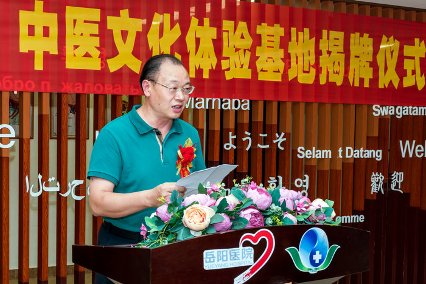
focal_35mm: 36
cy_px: 142
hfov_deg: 53.1
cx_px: 213
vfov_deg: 36.9
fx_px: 426
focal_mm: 36
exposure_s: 1/80
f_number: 8
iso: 400
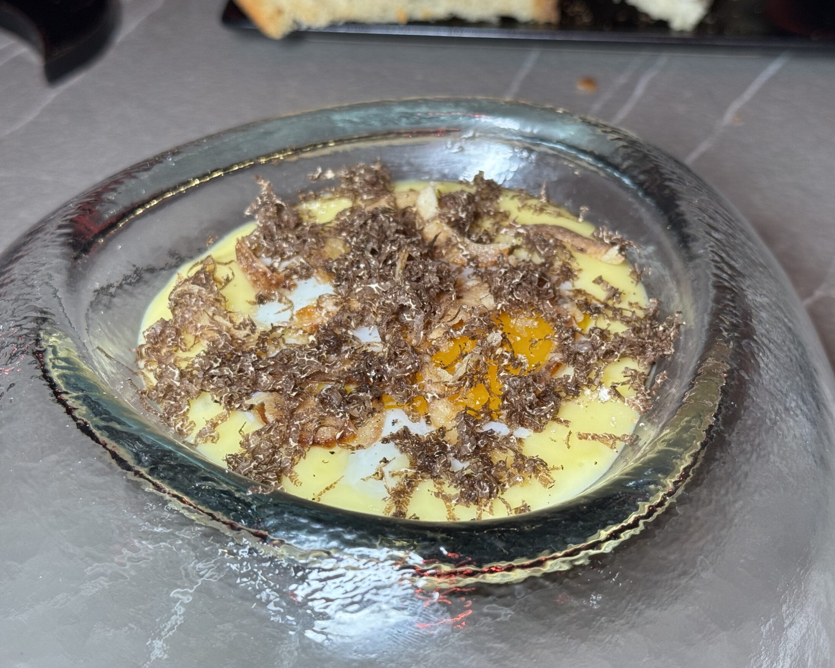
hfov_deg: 34.1
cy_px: 355
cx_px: 443
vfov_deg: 27.6
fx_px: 1359
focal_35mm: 55
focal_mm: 6.76
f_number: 1.78
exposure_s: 1/50
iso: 50
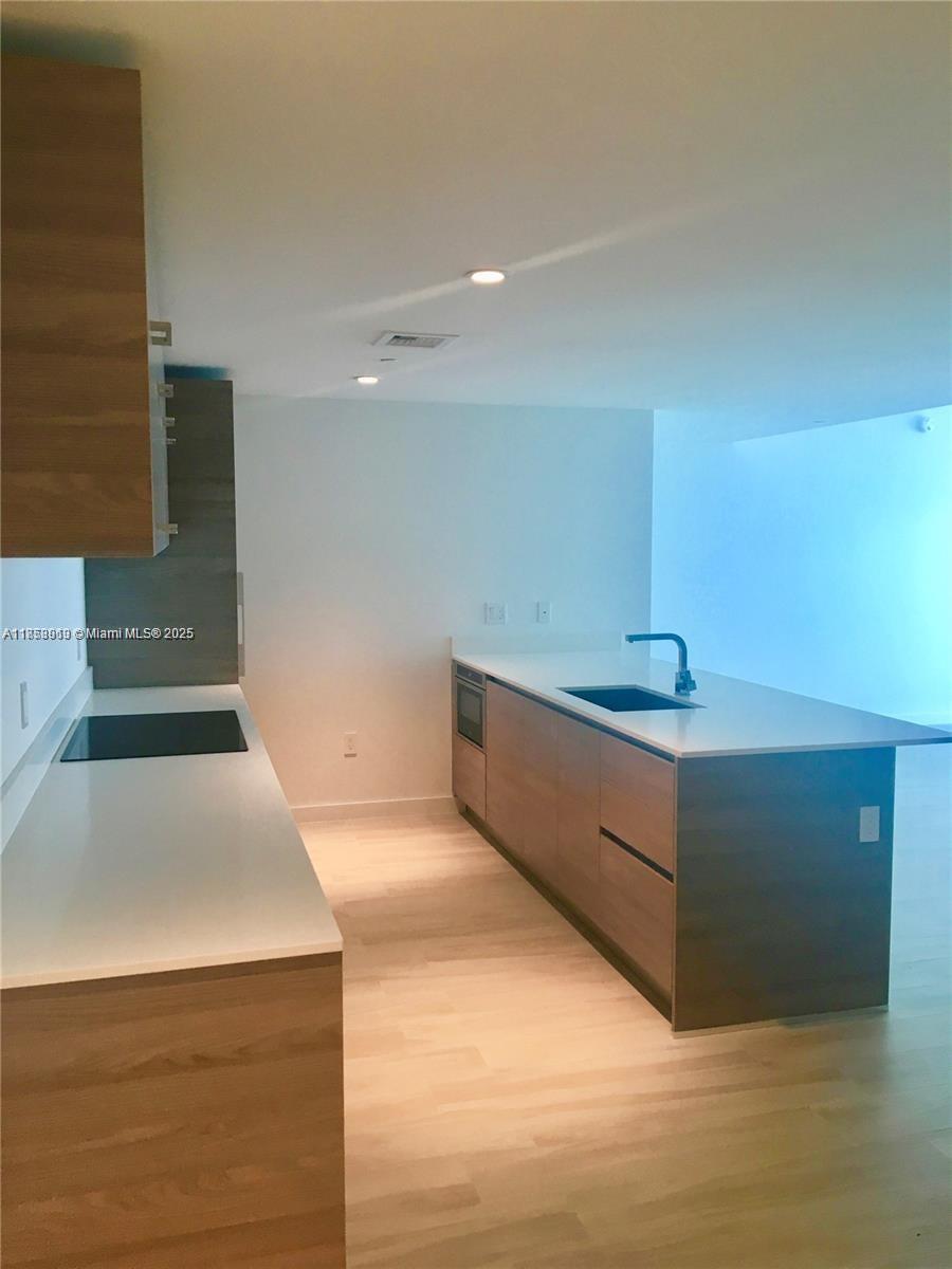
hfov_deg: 48.2
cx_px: 476
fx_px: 1063
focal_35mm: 29
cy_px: 634
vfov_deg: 61.7
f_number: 2.2
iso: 50
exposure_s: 1/30
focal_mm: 4.15
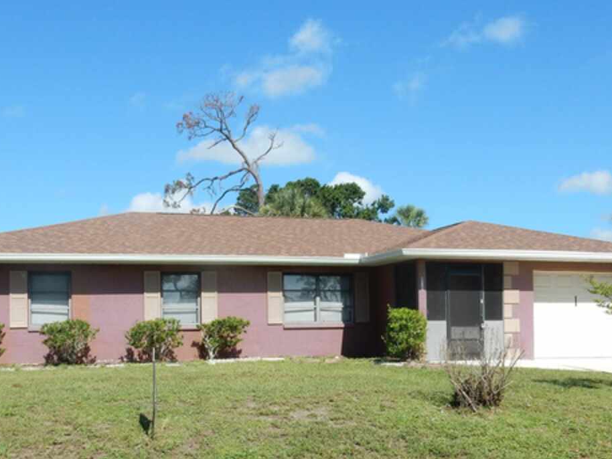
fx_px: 743
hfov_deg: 44.7
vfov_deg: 34.1
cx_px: 279
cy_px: 299
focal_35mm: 42
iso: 125
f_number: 4
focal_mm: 5.4
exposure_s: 1/1000
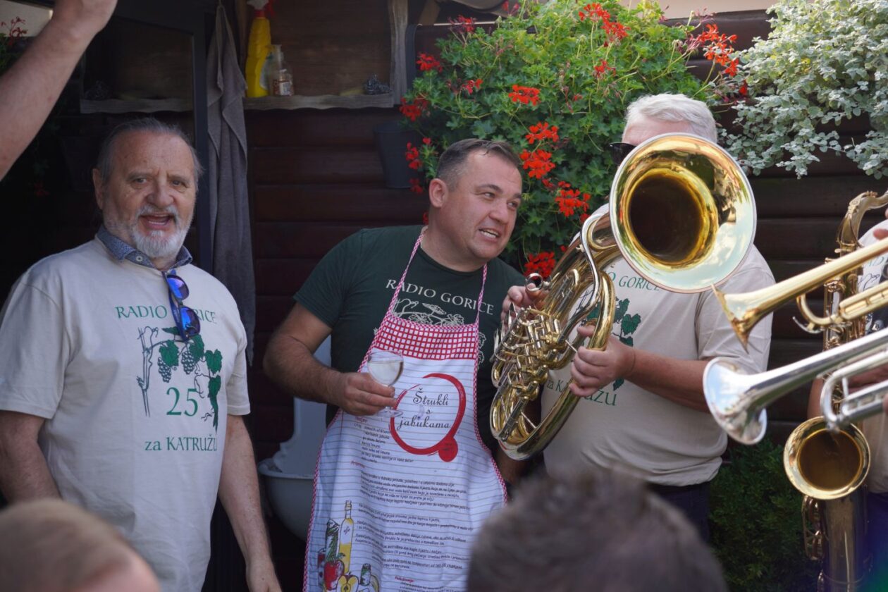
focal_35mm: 75
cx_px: 444
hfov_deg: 27.0
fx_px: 1850
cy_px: 296
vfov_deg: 18.2
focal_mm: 50
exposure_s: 1/400
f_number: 3.2
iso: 100
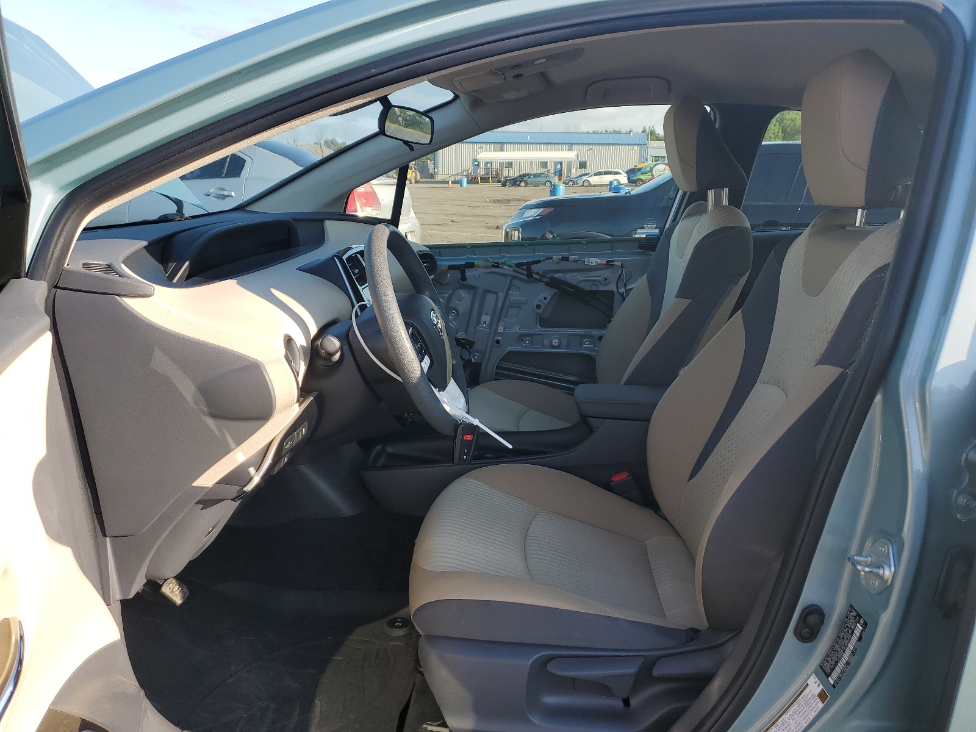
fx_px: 733
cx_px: 488
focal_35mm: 26
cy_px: 366
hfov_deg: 67.3
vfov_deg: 53.1
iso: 50
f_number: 1.5
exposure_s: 1/1111
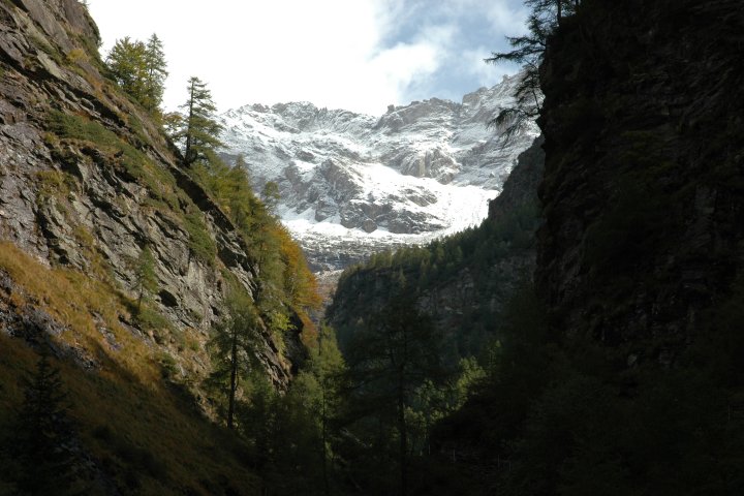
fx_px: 1705
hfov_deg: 24.6
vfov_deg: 16.6
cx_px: 372
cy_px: 248
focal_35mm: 82
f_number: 9
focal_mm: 55
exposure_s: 1/320
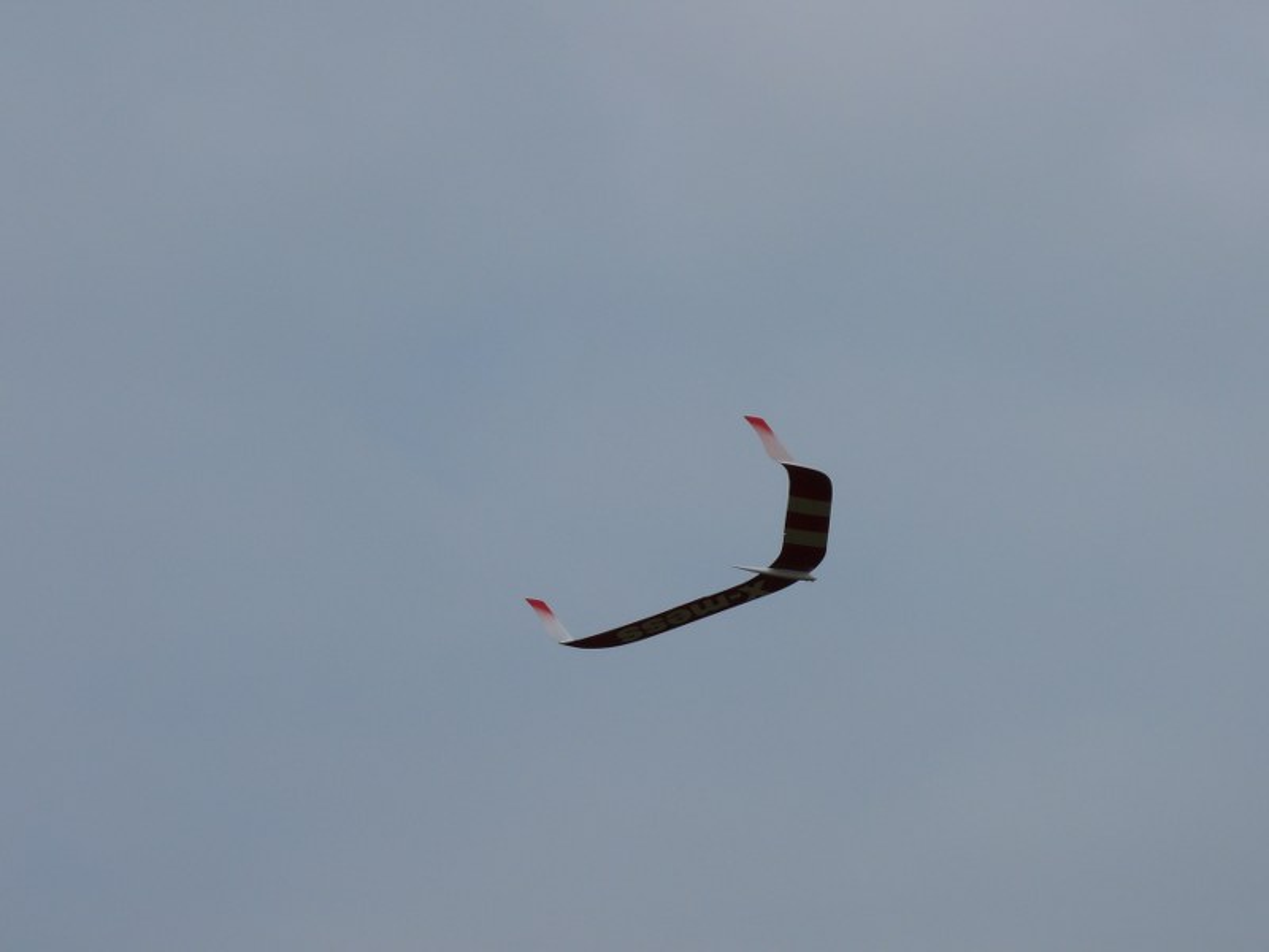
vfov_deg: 7.6
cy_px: 476
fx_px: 7185
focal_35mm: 196
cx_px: 634
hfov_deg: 10.1
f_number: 5.6
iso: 100
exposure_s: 1/1300
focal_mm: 34.9
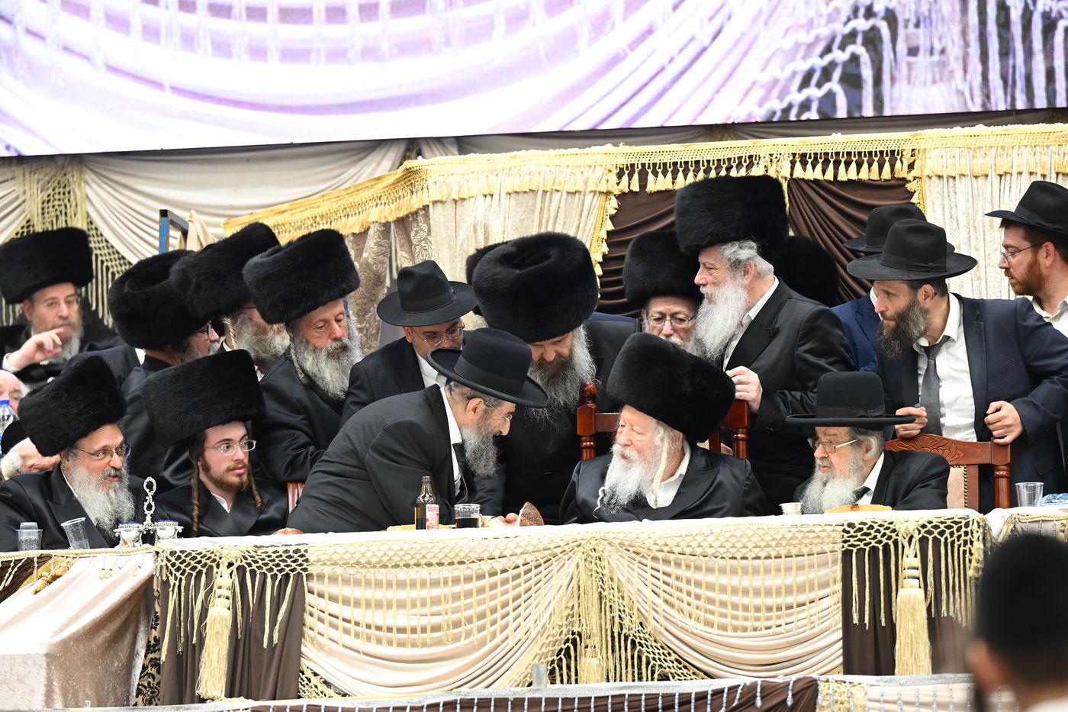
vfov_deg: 6.9
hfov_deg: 10.3
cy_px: 356
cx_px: 534
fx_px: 5932
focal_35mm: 200
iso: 2500
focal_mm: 200
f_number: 4
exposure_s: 1/250
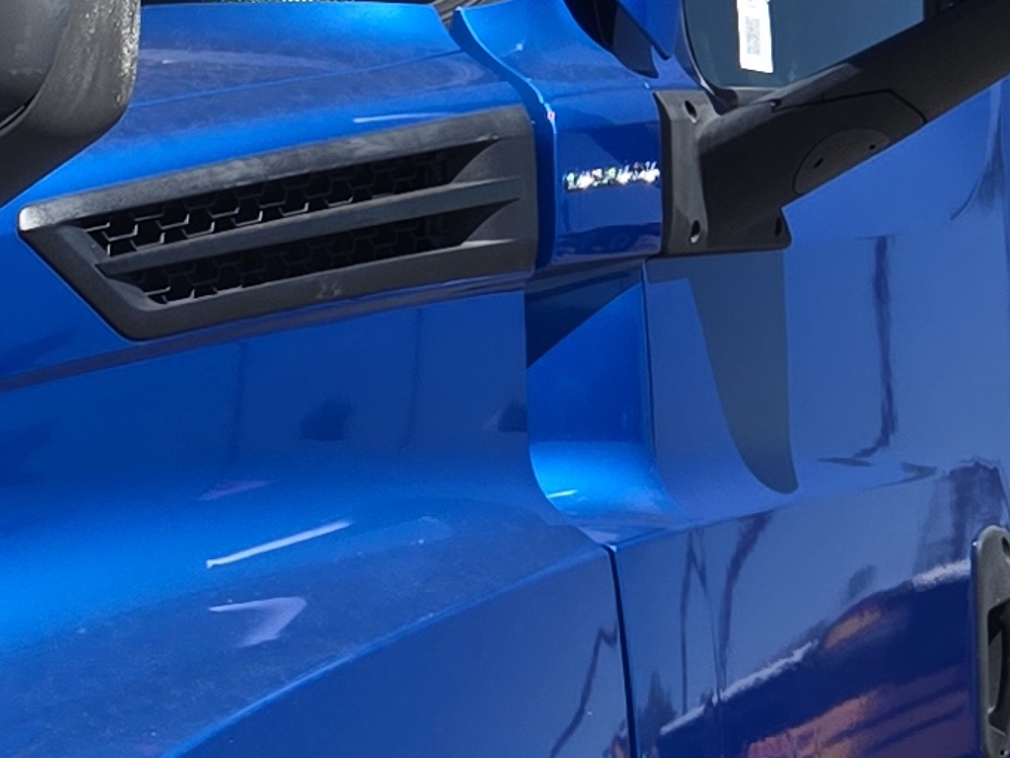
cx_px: -178
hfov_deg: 14.2
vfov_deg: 10.9
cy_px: 810
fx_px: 3940
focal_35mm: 135
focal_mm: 5.4
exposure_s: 1/1957
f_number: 1.8
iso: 25
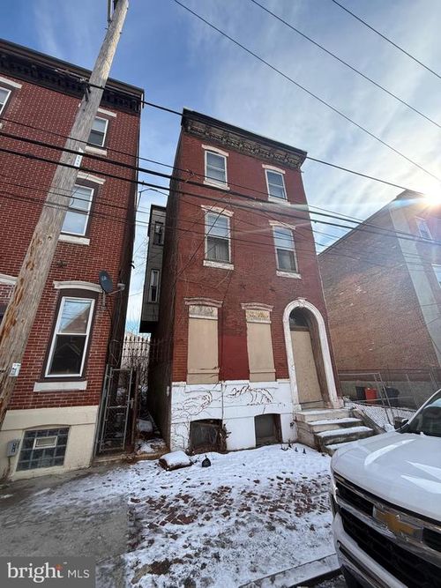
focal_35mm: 14
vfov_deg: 102.1
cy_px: 294
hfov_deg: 85.7
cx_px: 220
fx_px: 238
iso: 64
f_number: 2.2
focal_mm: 2.22
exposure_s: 1/864
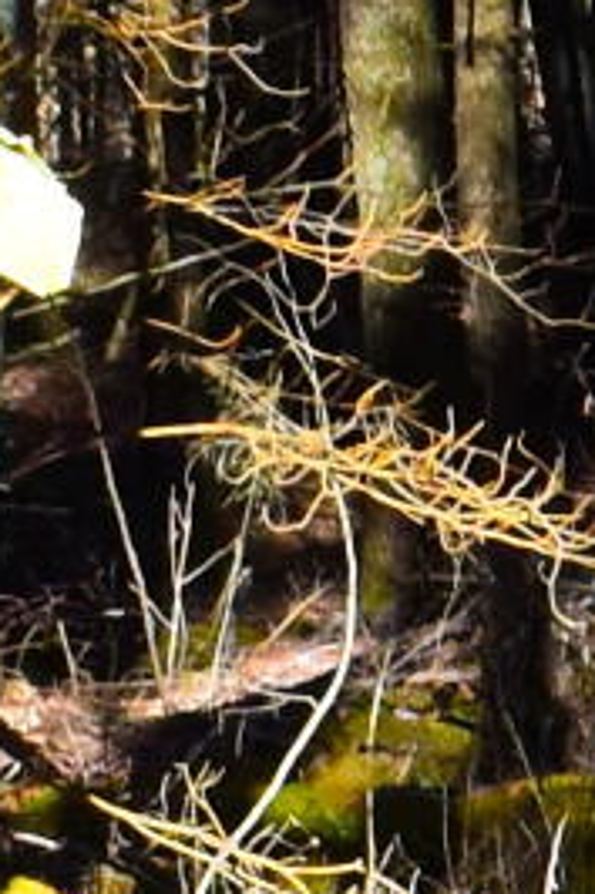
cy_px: 319
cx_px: 1748
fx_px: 10516
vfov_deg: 4.9
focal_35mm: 424
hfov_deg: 3.2
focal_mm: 25
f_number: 8
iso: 400
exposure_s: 1/250
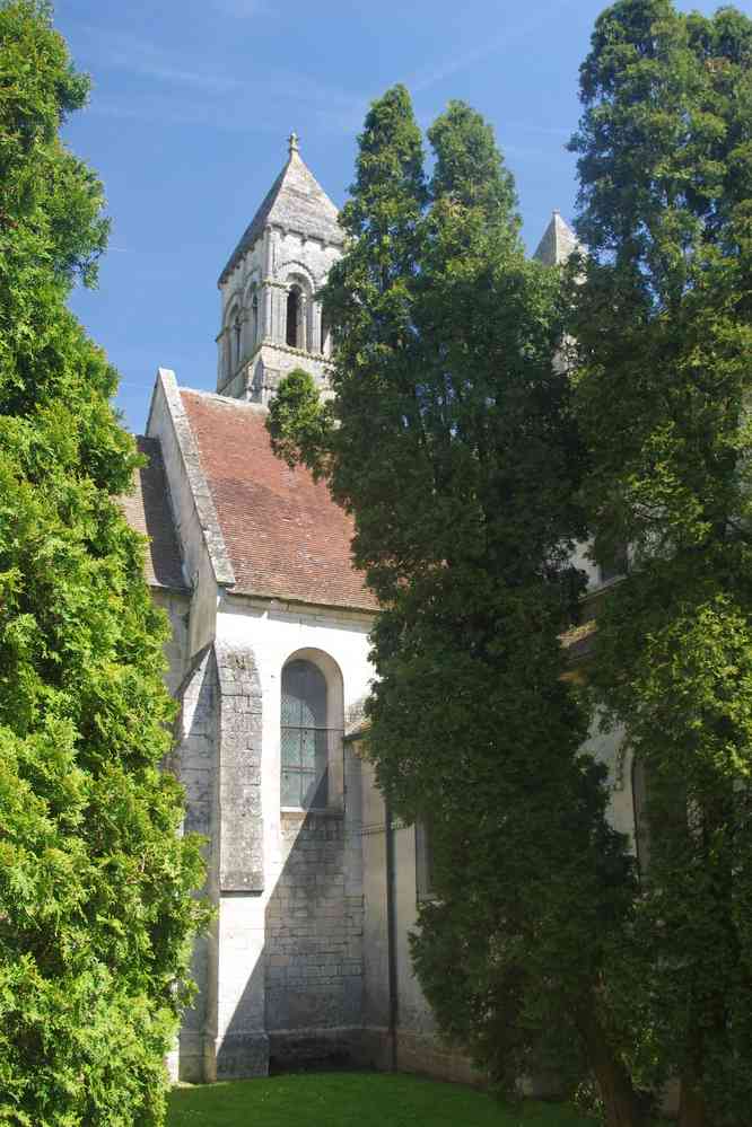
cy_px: 564
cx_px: 376
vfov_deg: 53.1
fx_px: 1128
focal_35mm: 36
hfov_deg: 36.9
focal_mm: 24
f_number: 8
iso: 200
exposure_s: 1/50
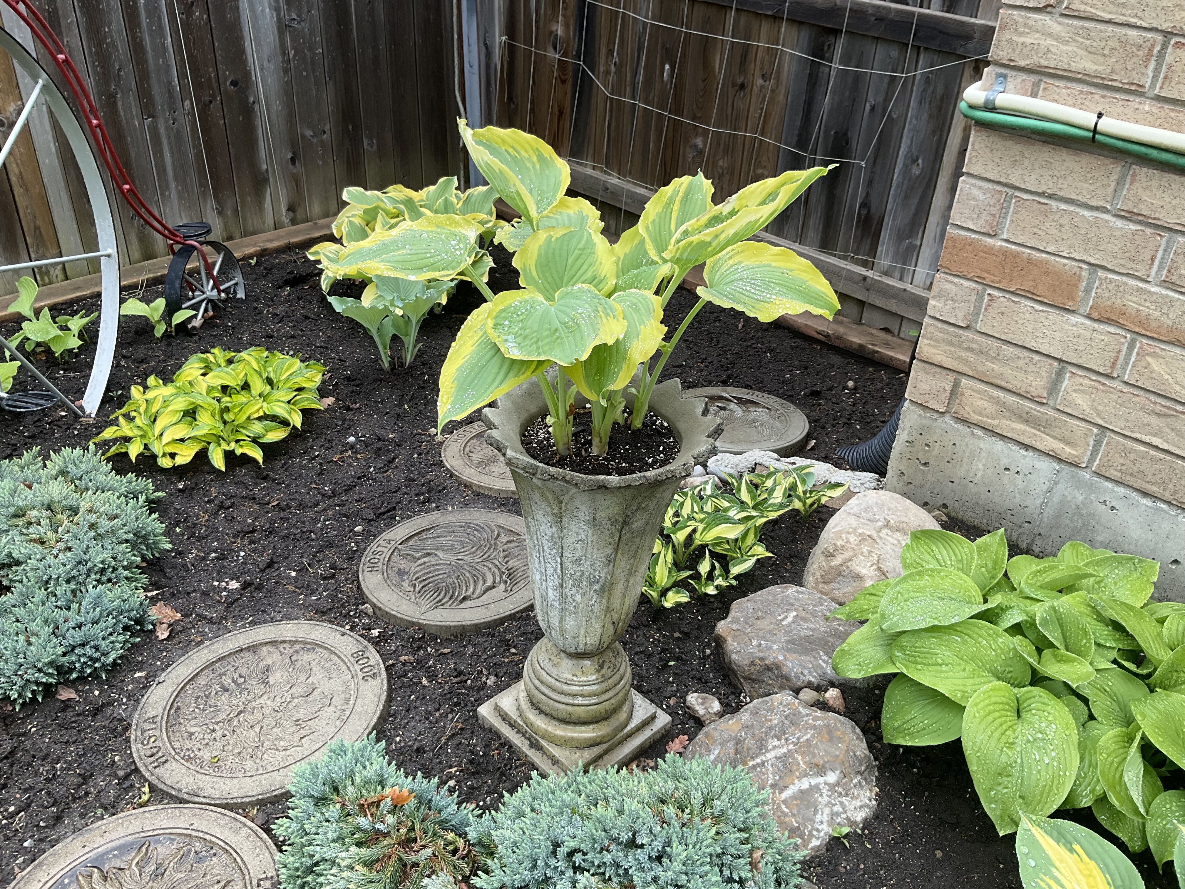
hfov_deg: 61.7
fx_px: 993
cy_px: 444
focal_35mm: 29
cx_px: 592
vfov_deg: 48.2
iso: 25
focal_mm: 3
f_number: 1.8
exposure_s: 1/303
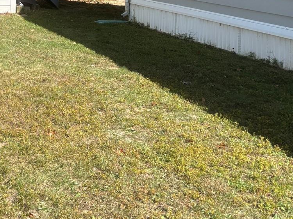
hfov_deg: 25.2
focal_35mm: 71
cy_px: -15
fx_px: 601
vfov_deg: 19.9
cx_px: -38
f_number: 1.6
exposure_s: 1/1399
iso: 50
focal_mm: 5.96
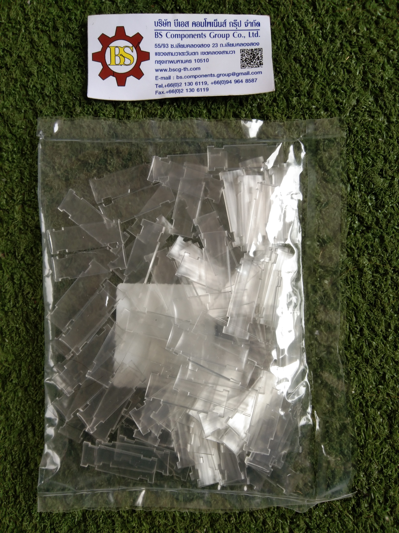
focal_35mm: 30
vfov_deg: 60.0
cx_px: 200
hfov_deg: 46.8
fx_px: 461
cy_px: 266
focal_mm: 3.65
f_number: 2.2
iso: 121
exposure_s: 1/100
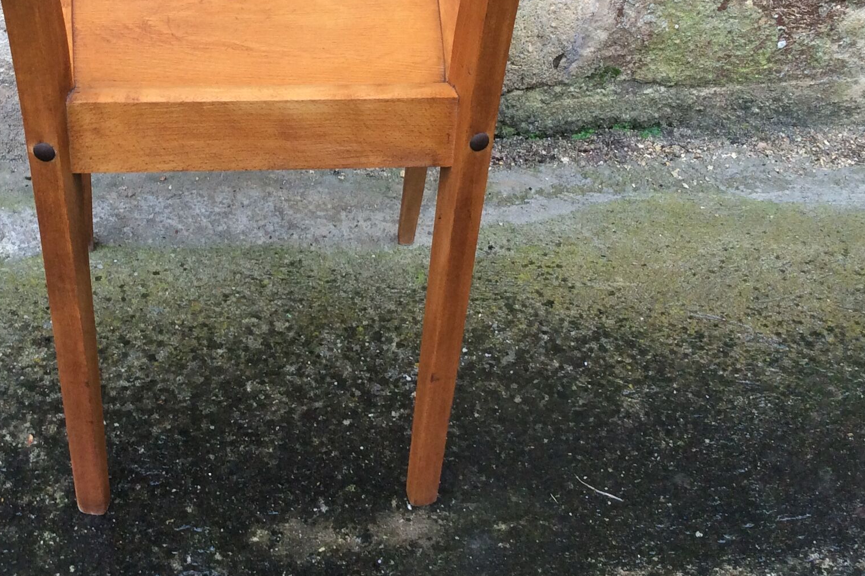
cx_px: 315
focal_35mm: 57
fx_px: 1369
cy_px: 90
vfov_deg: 23.3
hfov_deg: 34.8
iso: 50
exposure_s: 1/50
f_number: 2.4
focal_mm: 3.3
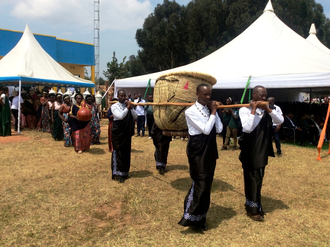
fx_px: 305
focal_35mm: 32
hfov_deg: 56.9
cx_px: 165
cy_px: 124
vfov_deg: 44.1
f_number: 2.4
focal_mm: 3.3
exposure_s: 1/2725
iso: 32
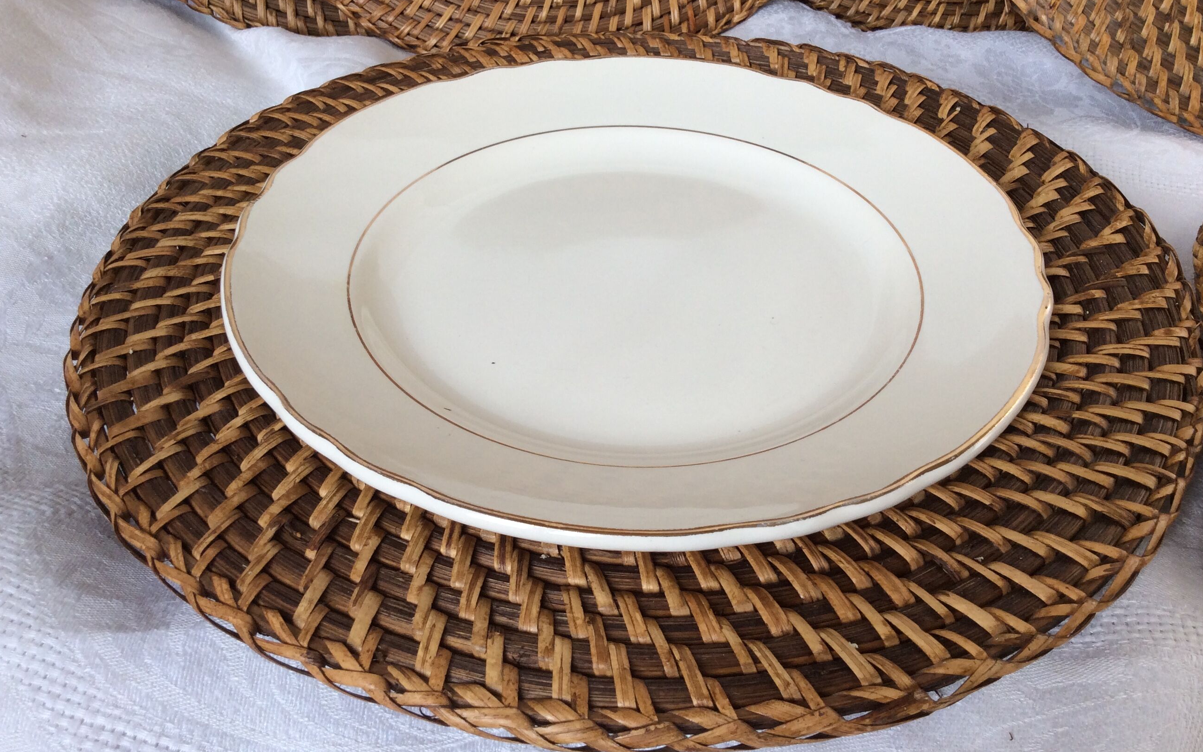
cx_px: 602
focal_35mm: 34
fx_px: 1115
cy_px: 327
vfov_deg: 37.2
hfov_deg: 56.7
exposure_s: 1/168
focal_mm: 3.3
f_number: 2.4
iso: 32
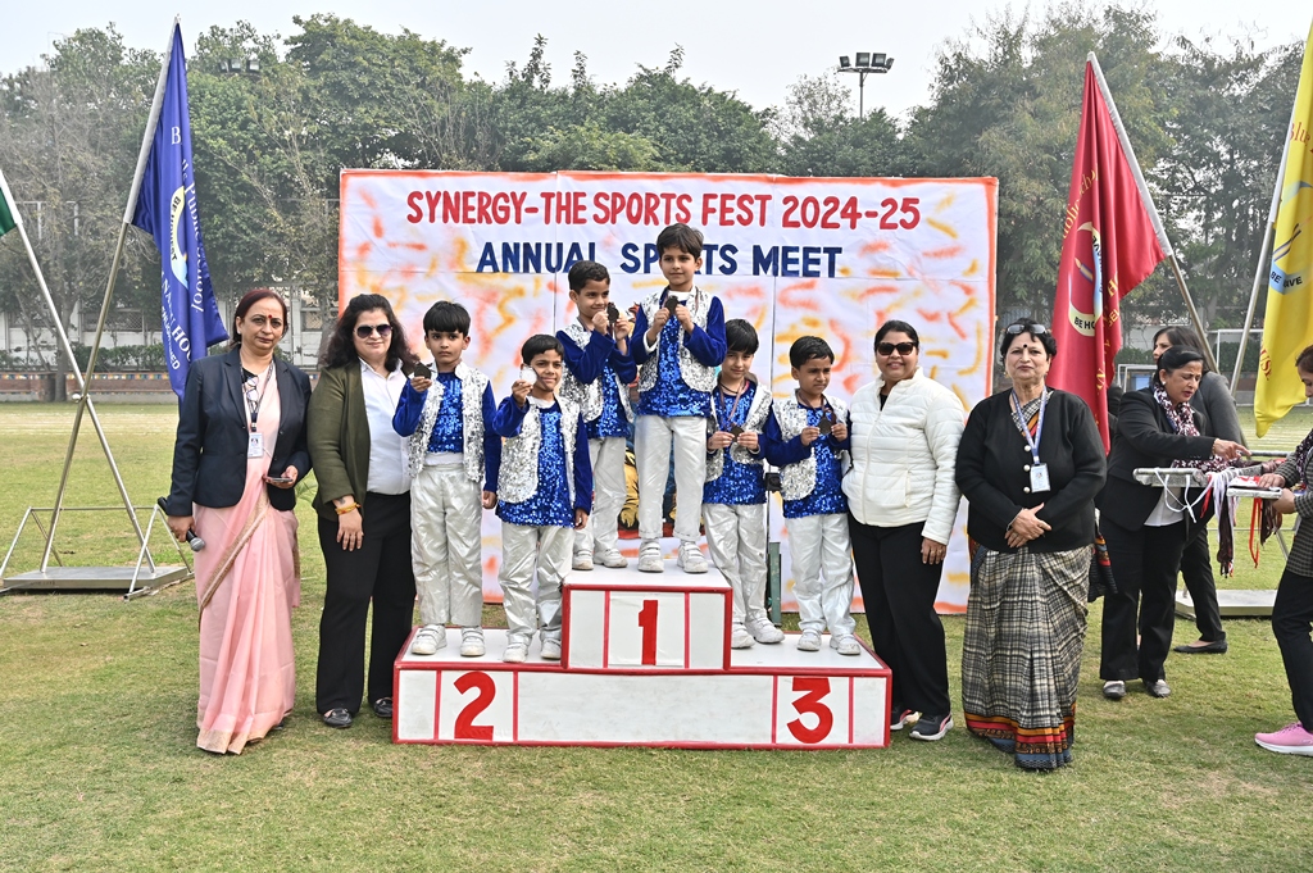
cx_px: 656
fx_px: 1257
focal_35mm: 34
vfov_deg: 38.3
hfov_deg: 55.1
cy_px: 436
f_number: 10
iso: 250
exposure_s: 1/250
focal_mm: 34.5
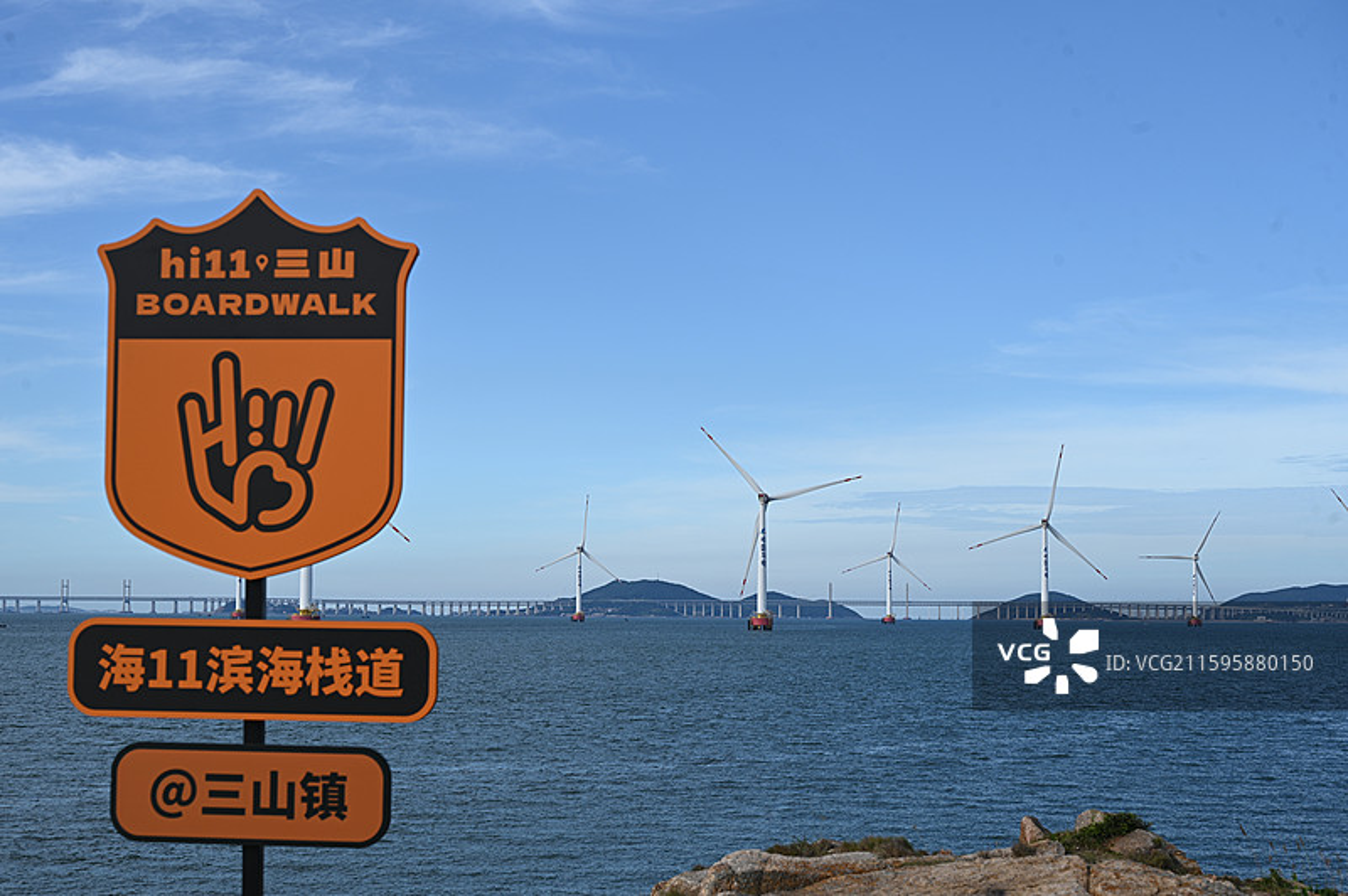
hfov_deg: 36.3
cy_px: 448
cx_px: 674
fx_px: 2058
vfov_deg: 24.6
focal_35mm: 55
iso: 100
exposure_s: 1/200
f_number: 9
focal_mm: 55
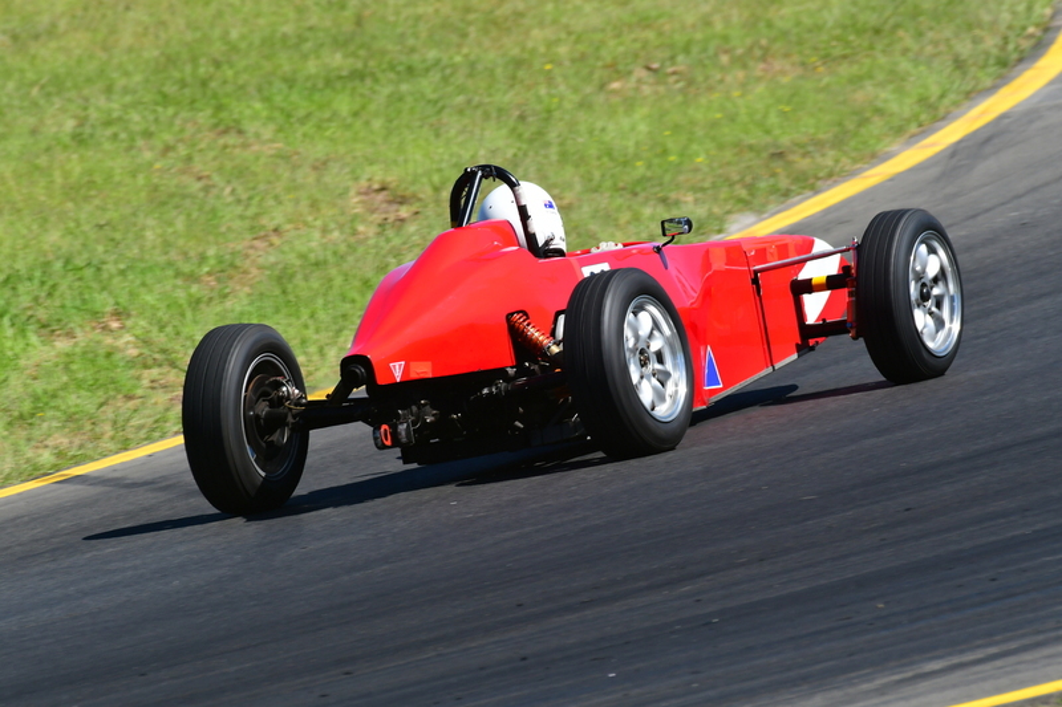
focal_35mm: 750
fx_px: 22119
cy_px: 354
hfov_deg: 2.8
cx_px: 531
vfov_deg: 1.8
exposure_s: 1/640
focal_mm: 500
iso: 400
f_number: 10
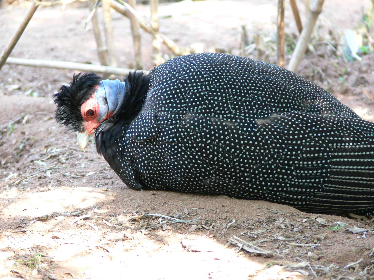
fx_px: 3393
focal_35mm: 314
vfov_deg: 4.7
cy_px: 140
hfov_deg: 6.3
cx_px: 187
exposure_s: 1/30
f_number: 3.6
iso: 100
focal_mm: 66.4
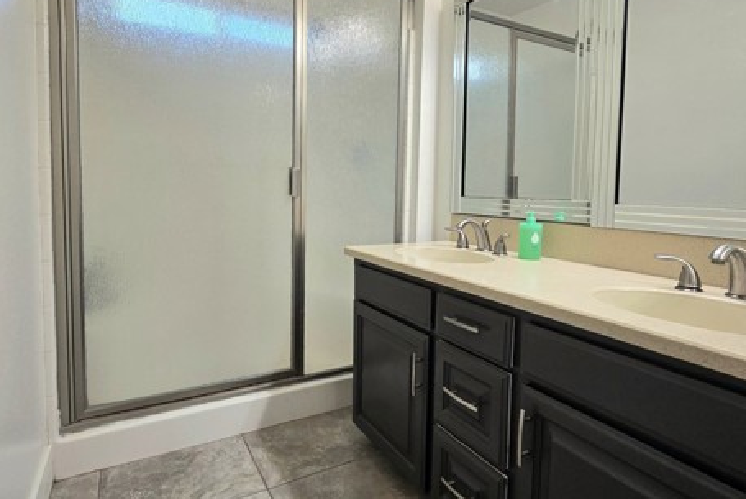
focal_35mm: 19
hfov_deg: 86.9
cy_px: 212
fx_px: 394
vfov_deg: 64.3
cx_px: 366
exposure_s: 1/120
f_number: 2.2
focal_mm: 2.2
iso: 64
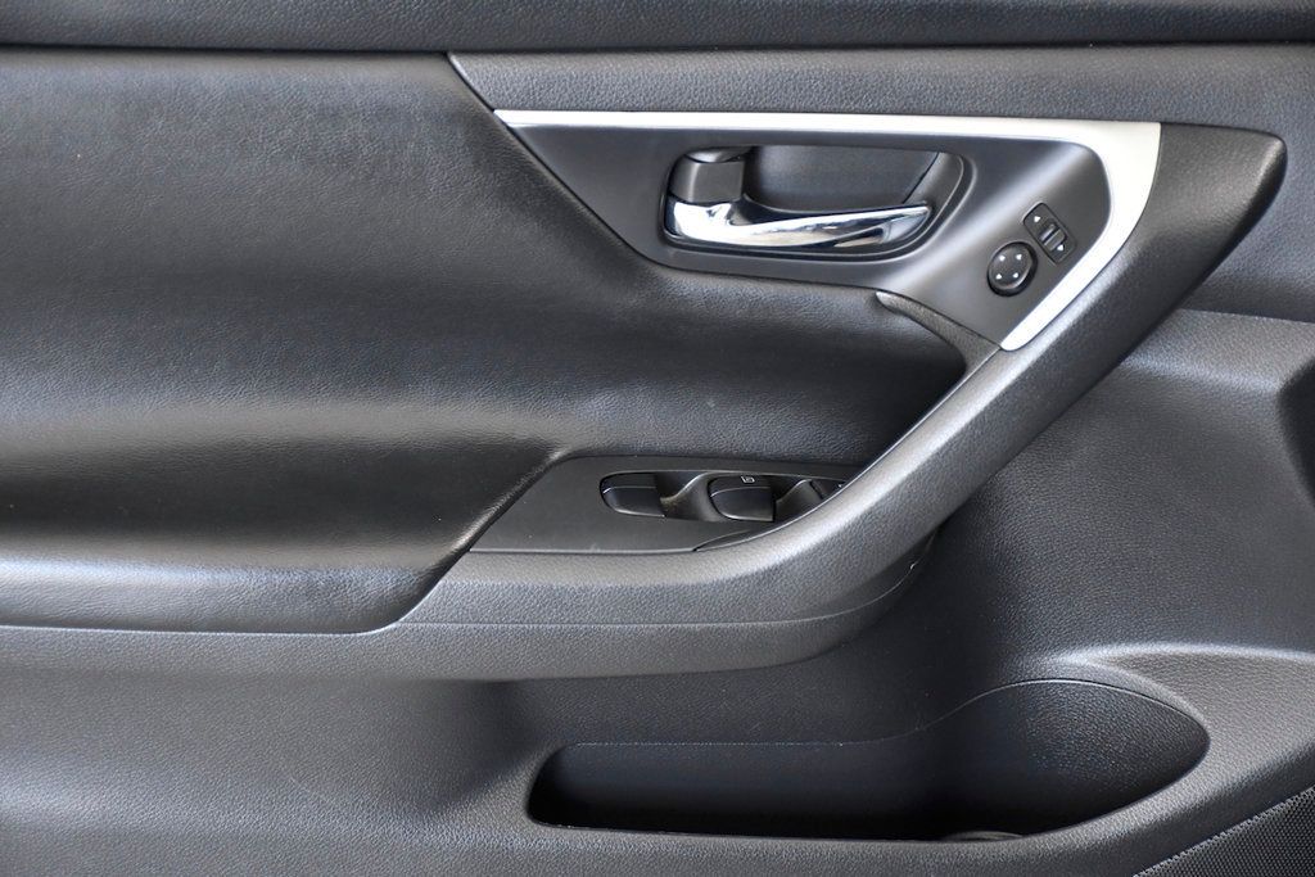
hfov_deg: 24.2
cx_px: 658
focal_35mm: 84
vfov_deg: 16.3
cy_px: 438
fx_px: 3069
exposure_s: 1/200
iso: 2500
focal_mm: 56
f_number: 4.8
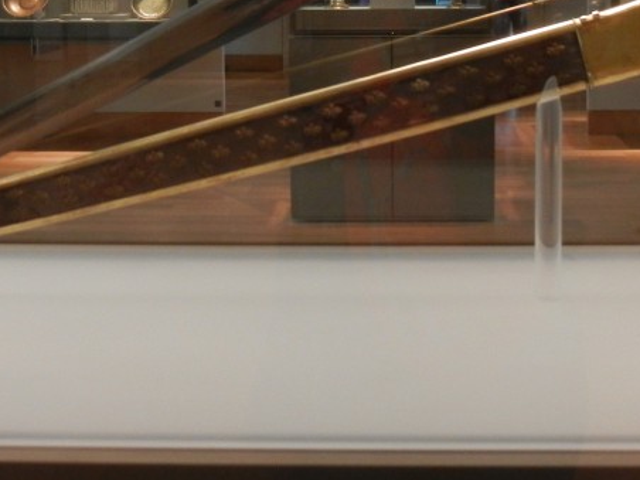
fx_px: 1257
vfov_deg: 21.2
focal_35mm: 68
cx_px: 396
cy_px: 62
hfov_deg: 28.5
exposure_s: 1/24.1
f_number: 3.5
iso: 400
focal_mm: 5.4
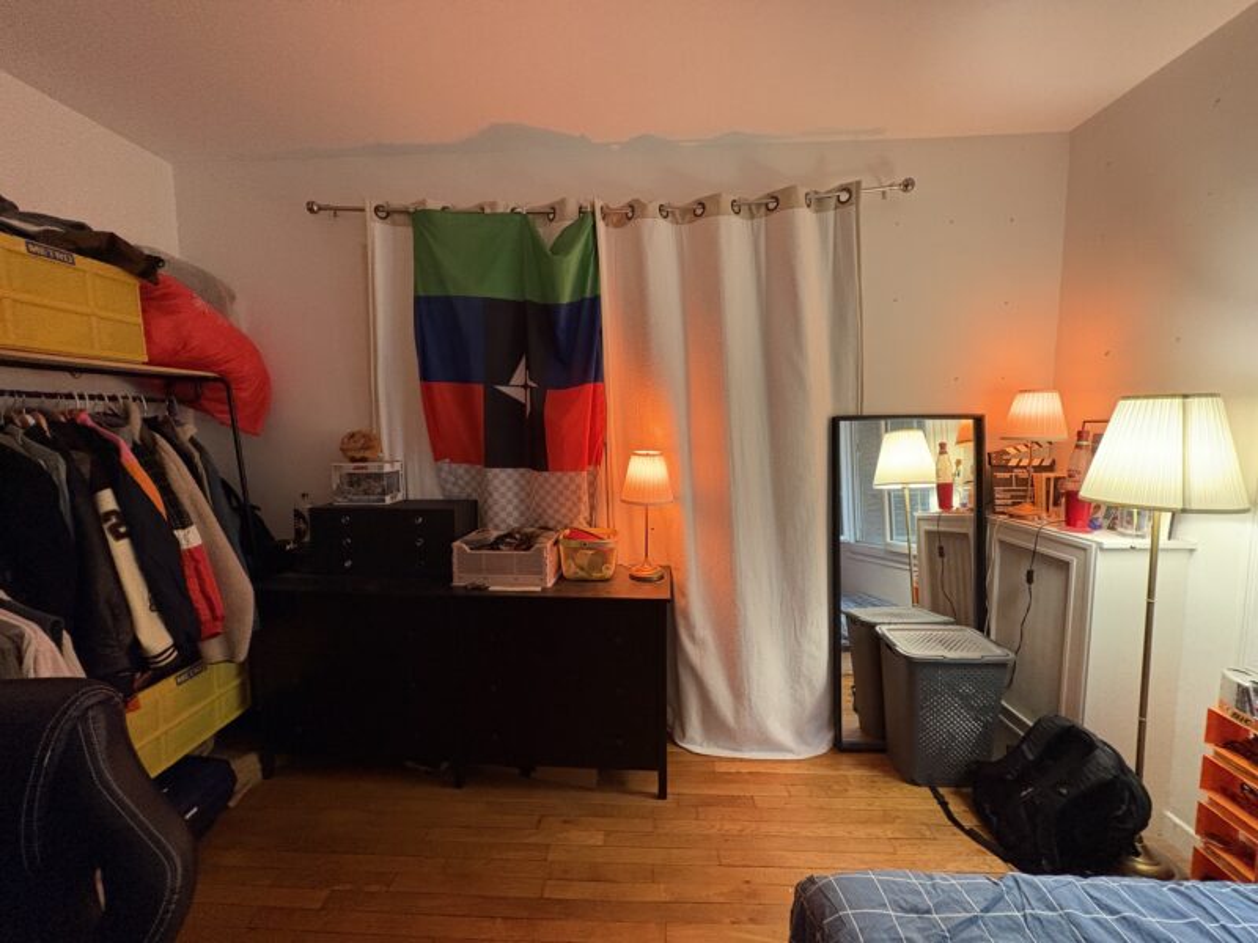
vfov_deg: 85.7
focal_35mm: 14
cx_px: 629
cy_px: 472
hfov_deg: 102.1
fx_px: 509
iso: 640
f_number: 2.2
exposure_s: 1/60
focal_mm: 2.22
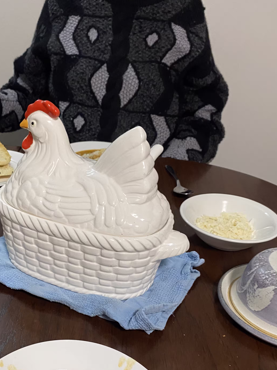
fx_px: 405
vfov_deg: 47.8
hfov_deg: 37.1
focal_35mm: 38
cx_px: 79
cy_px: 261
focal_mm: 4.25
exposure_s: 1/60
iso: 250
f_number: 1.8
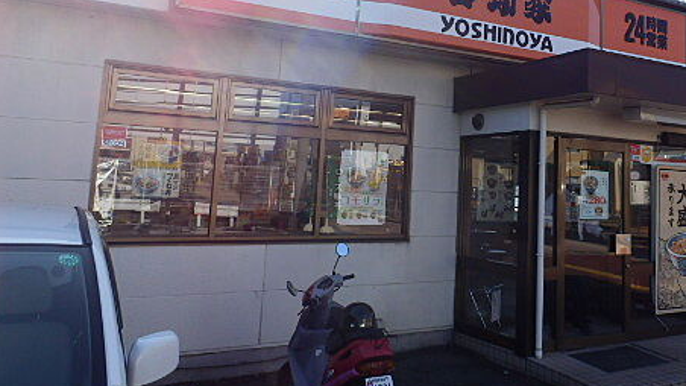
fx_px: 673
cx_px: 480
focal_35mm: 37
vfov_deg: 31.3
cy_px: 91
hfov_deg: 52.5
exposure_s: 1/800
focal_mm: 4.2
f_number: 3
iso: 80
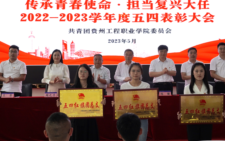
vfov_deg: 24.4
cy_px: 59
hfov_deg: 38.1
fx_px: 325
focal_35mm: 53
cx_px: 127
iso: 500
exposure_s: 1/160
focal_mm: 32
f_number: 4
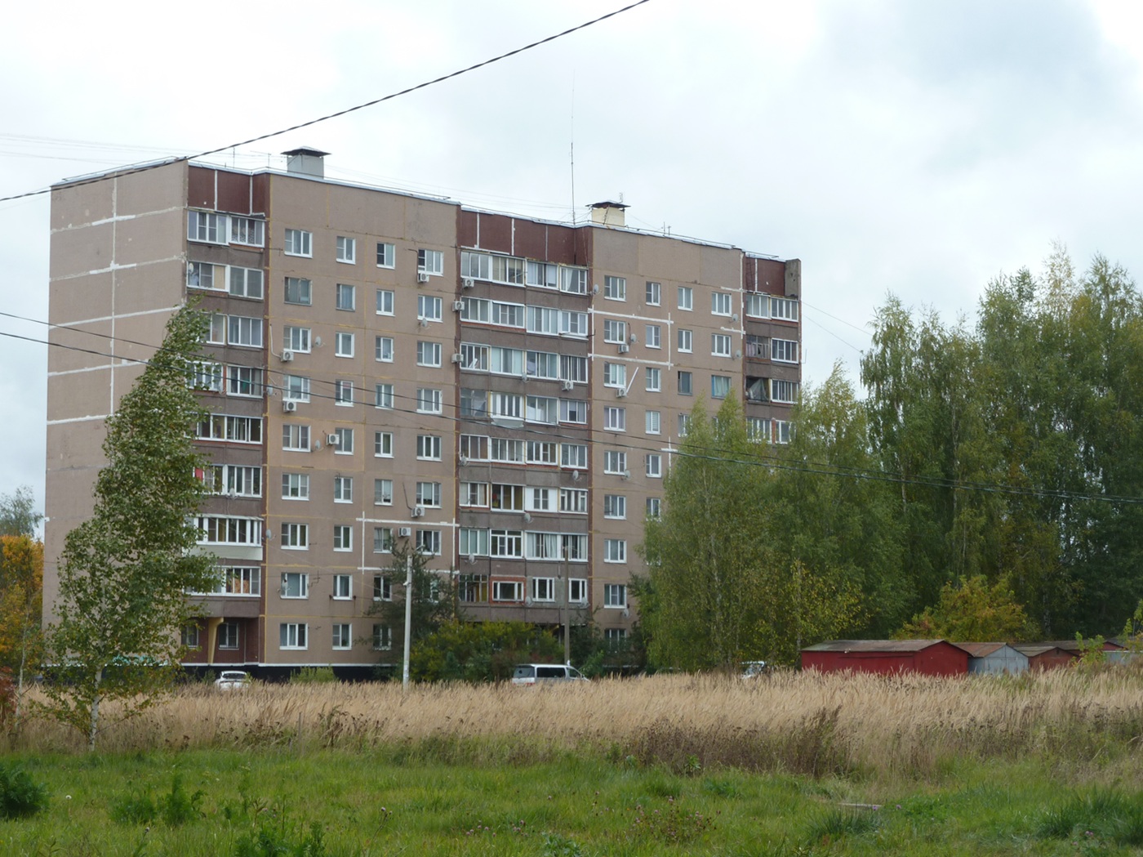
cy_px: 428
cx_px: 572
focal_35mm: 83
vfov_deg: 17.8
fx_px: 2740
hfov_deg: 23.6
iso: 80
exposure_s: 1/200
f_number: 4.2
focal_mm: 13.7
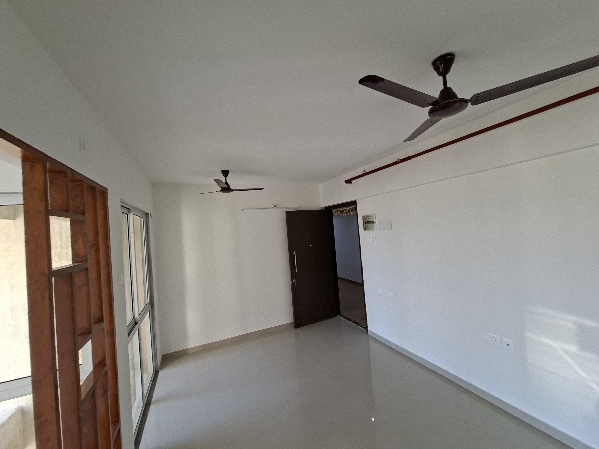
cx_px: 300
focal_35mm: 13
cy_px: 224
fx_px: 225
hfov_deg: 106.2
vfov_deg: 89.9
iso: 50
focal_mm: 1.74
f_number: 2.2
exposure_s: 1/60
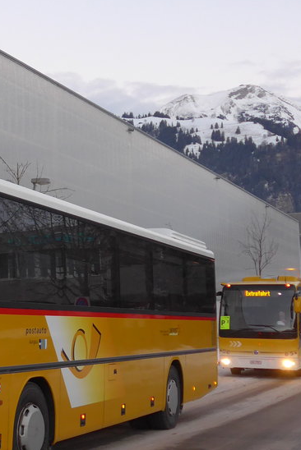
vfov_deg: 30.5
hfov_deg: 19.1
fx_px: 827
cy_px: 246
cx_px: -90
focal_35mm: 66
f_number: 2
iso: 250
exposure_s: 1/60
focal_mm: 6
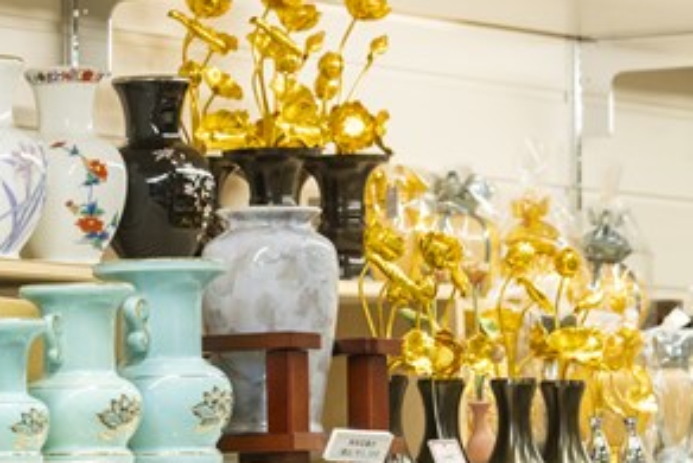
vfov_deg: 4.8
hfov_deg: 7.1
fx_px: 5566
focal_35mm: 289
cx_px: 278
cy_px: 444
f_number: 7.1
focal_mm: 110
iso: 1000
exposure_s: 1/60
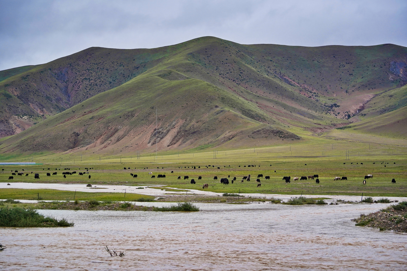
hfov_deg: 21.0
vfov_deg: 14.1
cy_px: 136
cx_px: 204
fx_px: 1097
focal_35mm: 97
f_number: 4
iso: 500
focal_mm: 97
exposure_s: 1/5000
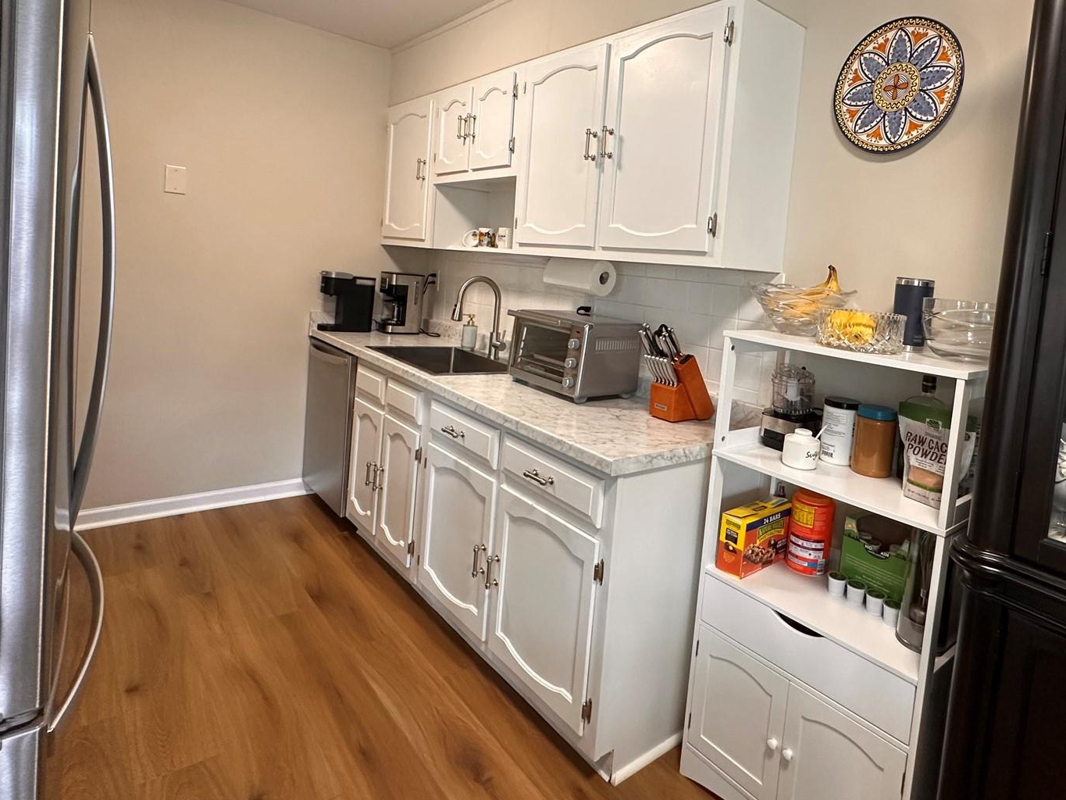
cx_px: 629
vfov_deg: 62.7
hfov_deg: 78.3
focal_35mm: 21
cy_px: 306
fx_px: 647
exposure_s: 1/120
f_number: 2.2
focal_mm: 2.22
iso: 320
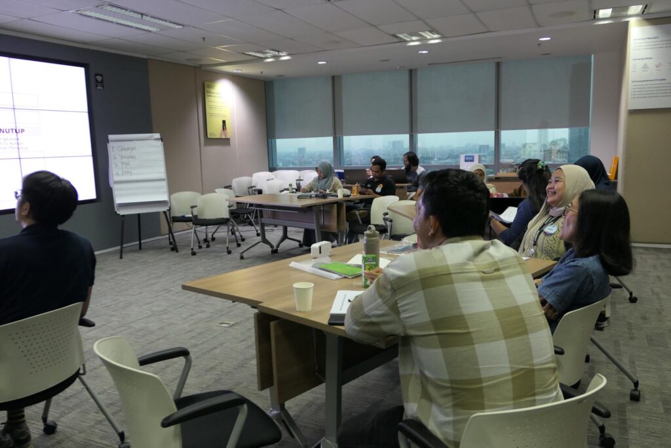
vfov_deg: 46.4
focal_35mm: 28
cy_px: 224
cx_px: 336
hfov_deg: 65.5
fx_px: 522
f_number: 2.5
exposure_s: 1/80
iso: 500
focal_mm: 10.2
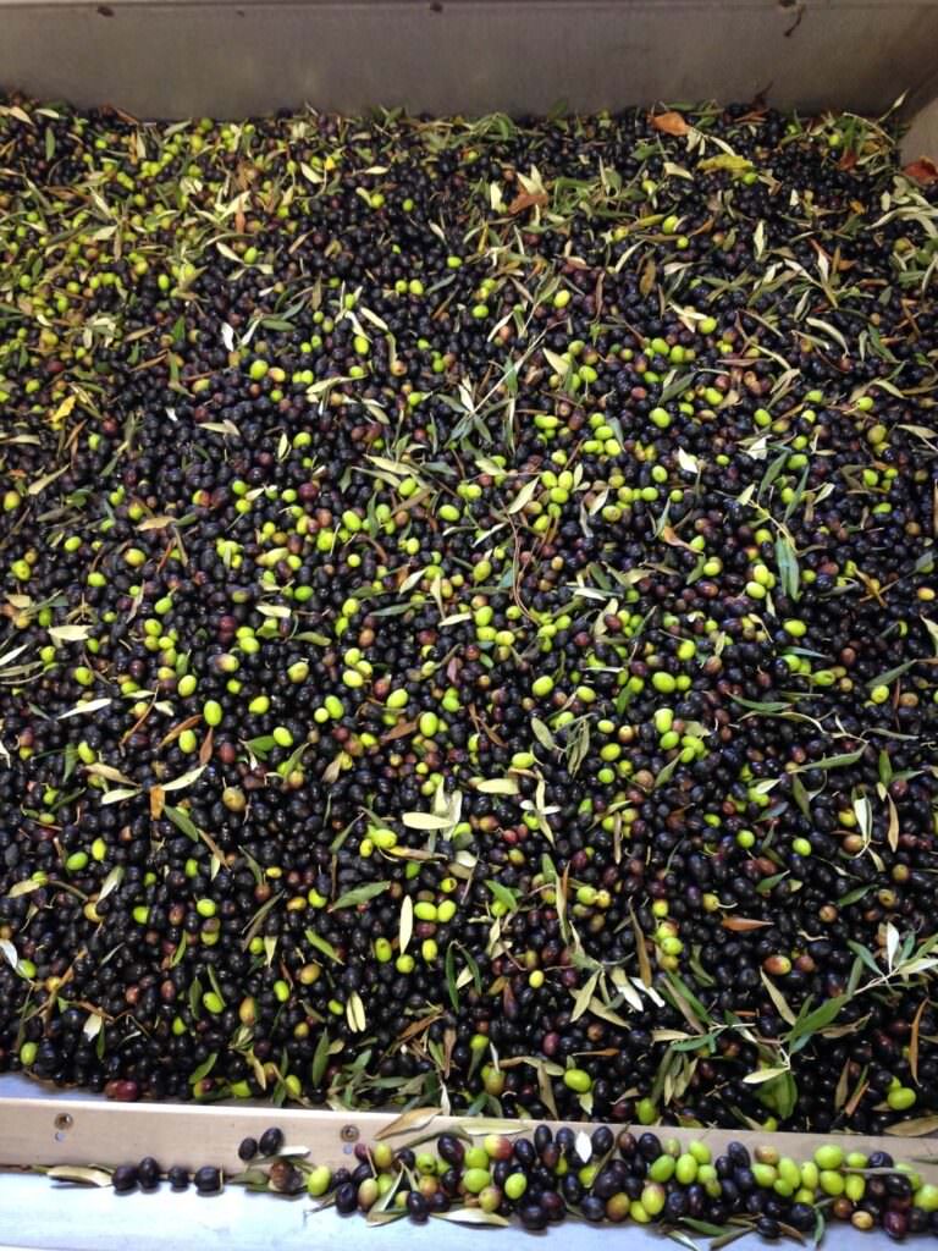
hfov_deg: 42.9
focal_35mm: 33
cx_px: 469
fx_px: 1192
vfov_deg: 55.4
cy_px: 626
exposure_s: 1/20
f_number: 2.4
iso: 160
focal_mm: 4.12
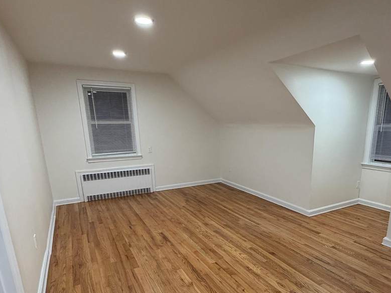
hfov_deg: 73.4
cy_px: 189
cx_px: 229
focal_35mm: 23
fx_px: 260
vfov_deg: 57.9
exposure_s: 1/120
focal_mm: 2.22
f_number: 2.2
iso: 320
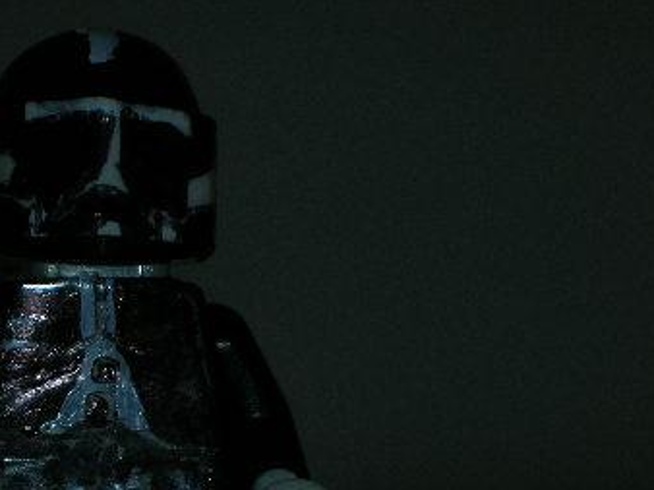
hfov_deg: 11.0
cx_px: 60
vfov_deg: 8.3
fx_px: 3361
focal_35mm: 178
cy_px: 430
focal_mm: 15.7
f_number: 7.9
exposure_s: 1/60.1
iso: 50
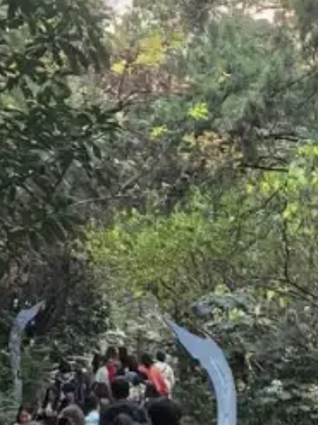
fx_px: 1716
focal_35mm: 140
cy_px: 60
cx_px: 36
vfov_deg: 14.0
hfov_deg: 10.5
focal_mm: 1.95
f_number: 2.2
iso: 100
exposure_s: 1/100
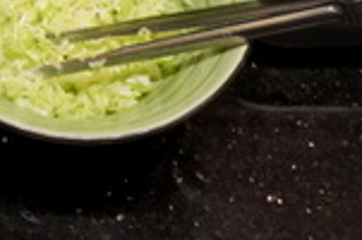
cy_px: -162
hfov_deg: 19.3
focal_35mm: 102
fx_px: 1024
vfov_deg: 12.4
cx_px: -26
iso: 1000
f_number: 4
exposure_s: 1/160
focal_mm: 16
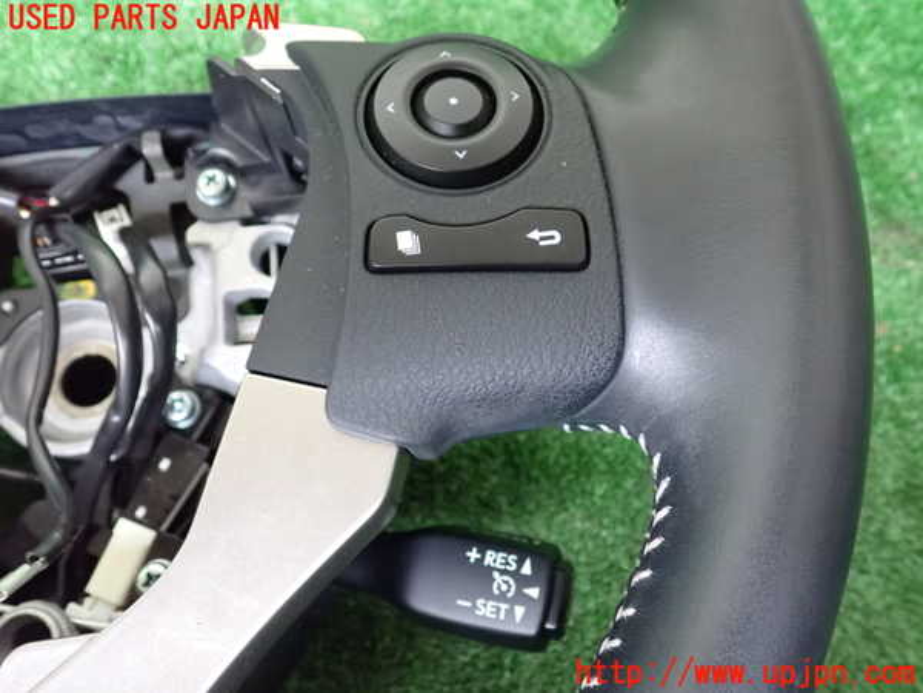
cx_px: 462
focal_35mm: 30
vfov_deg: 46.8
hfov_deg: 60.0
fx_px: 800
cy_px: 346
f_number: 2.3
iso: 1600
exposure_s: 1/100
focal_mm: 5.4
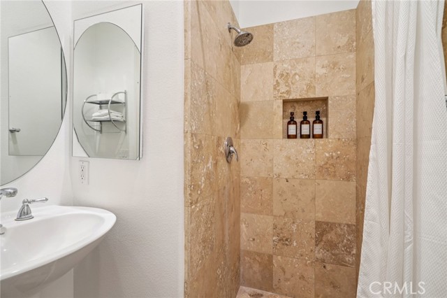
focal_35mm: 16
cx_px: 224
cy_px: 149
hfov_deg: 96.8
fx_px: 199
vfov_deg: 73.7
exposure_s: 1/8
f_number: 8
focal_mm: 16
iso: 400
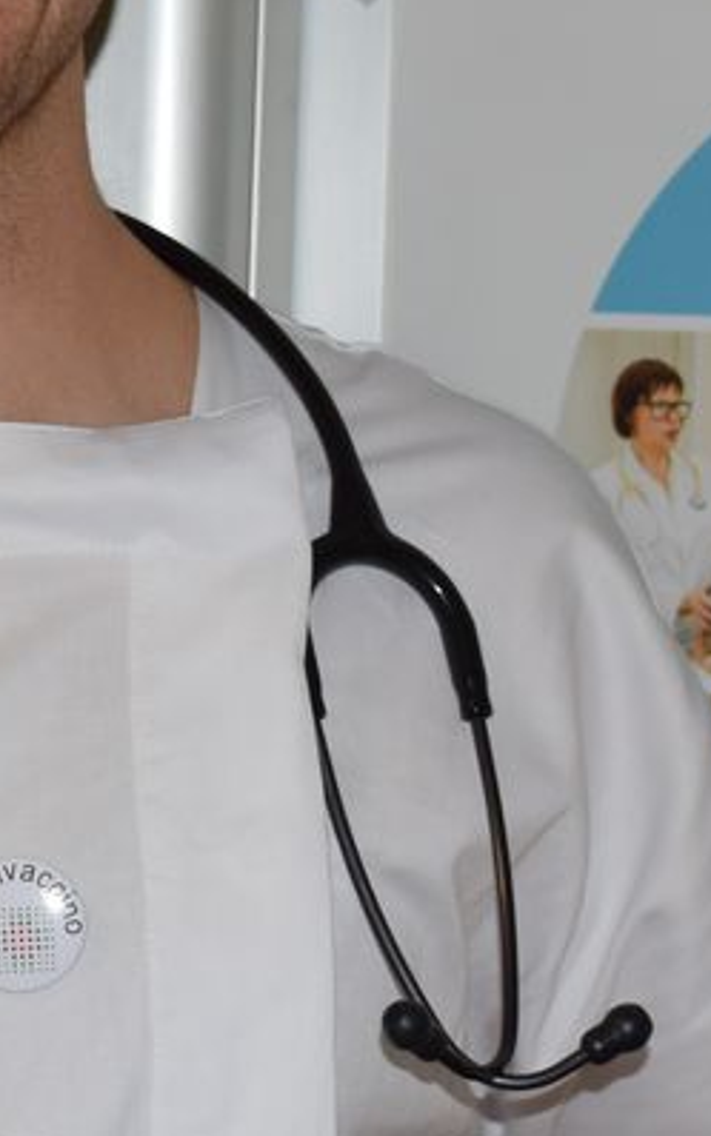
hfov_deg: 10.6
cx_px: 63
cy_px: 528
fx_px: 3811
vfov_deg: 17.0
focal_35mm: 123
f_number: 3.5
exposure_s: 1/60
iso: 100
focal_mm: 20
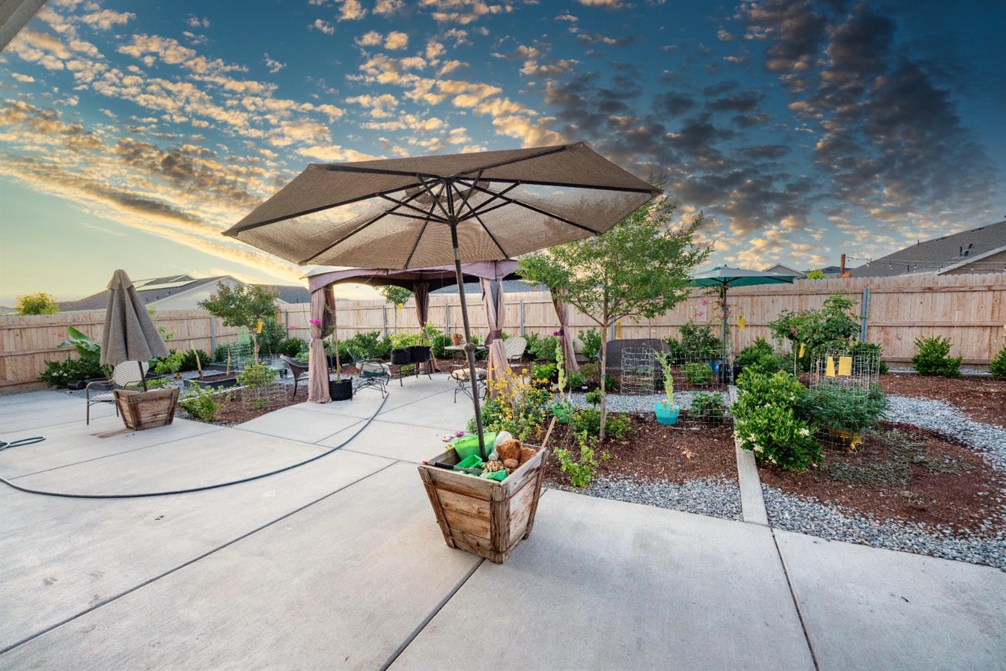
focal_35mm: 14
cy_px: 336
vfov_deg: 81.2
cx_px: 503
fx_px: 391
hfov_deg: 104.3
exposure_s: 1/30
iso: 1250
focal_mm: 14
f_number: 3.2
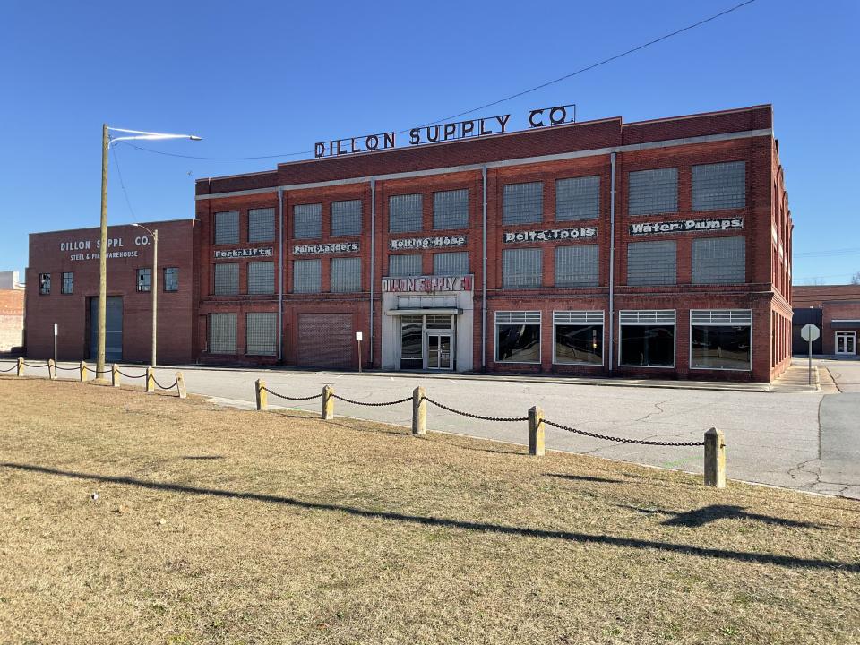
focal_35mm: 29
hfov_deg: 61.7
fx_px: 720
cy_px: 322
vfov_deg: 48.2
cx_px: 430
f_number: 1.8
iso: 16
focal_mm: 3
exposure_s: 1/1221
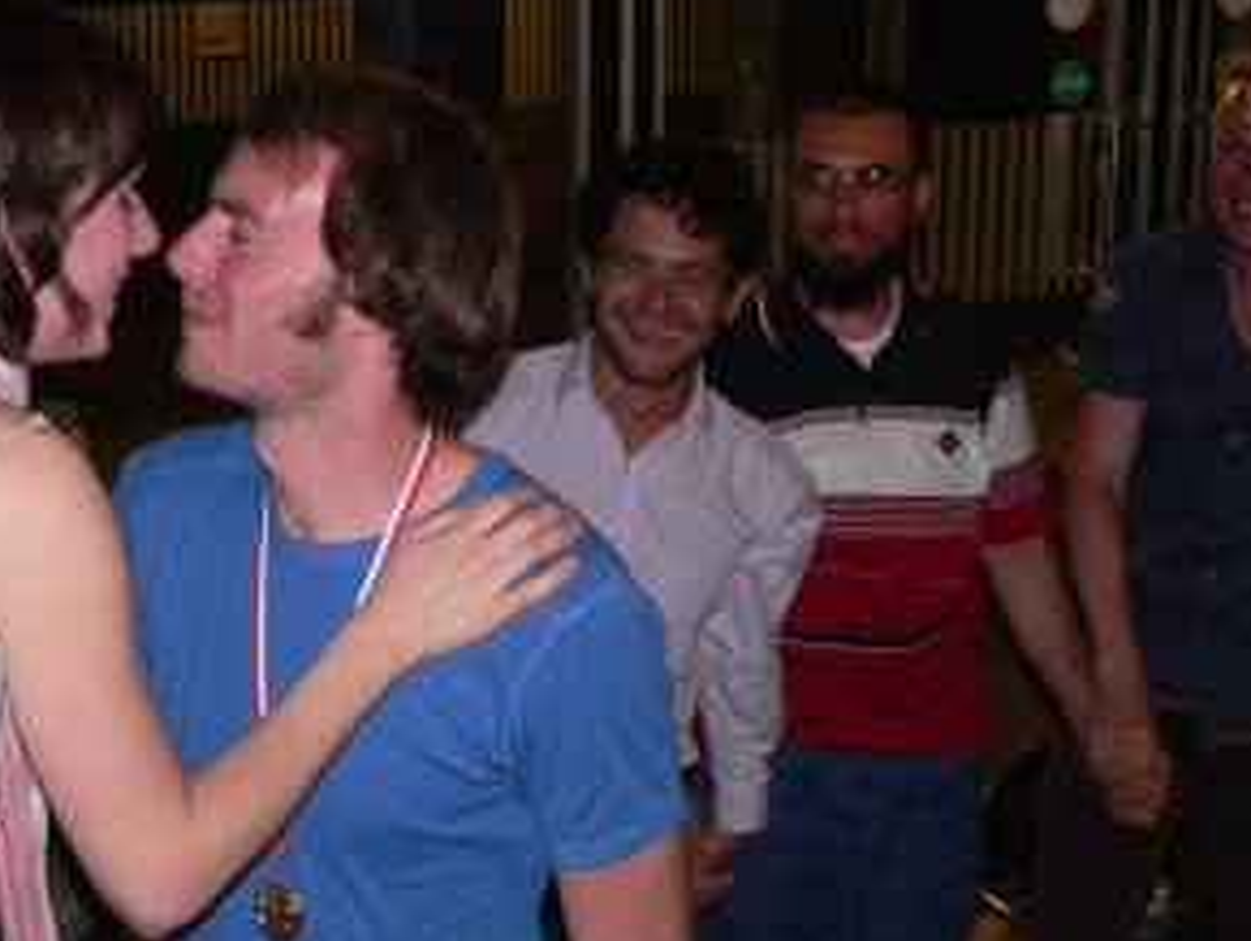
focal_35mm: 76
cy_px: 410
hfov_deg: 25.4
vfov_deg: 19.4
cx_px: 324
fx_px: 2749
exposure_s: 1/20
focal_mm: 8.2
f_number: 2.8
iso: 400
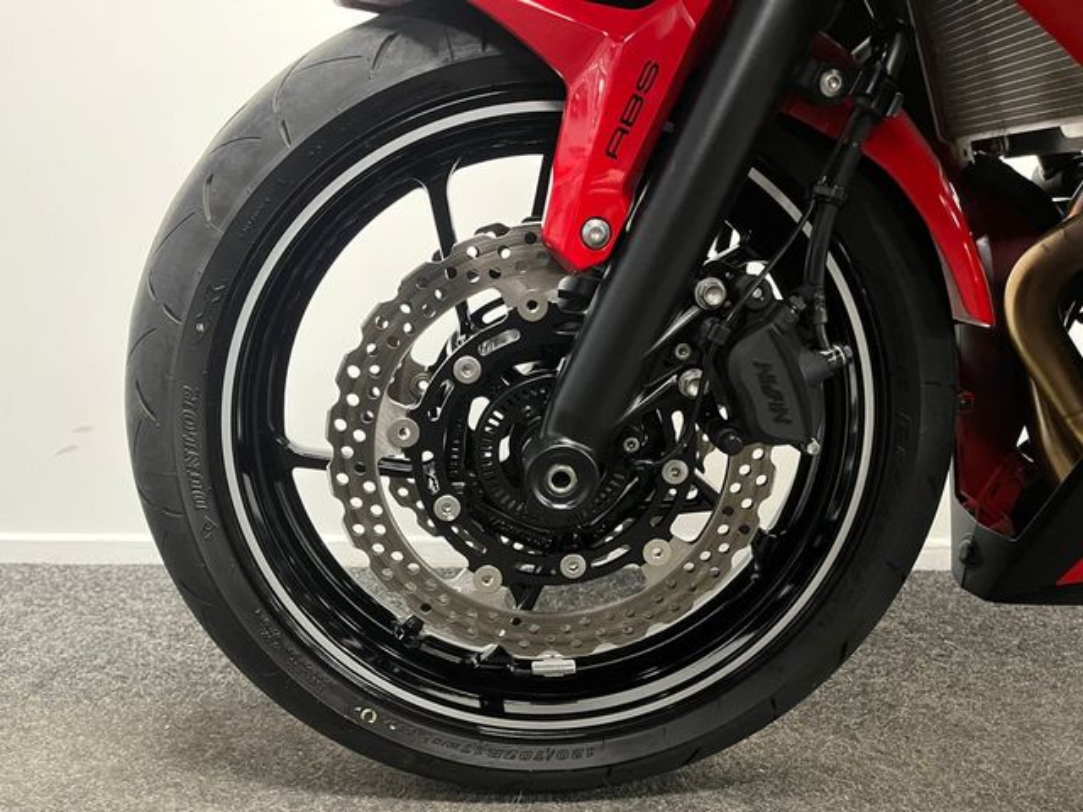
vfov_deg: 53.1
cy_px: 406
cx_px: 542
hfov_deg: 67.3
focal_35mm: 26
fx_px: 813
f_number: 1.6
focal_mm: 5.1
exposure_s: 1/33
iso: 500
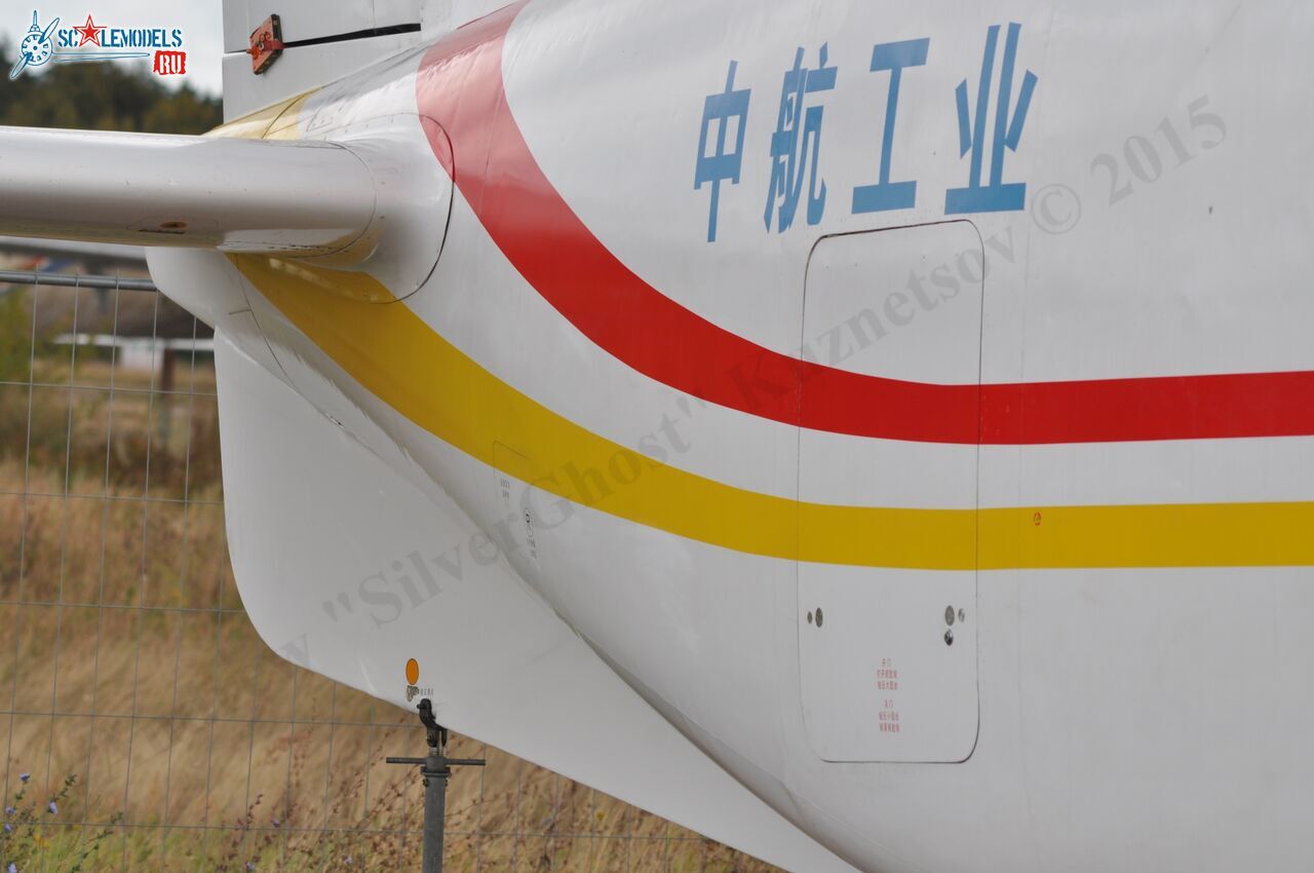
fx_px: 9296
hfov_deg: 8.1
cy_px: 436
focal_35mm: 255
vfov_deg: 5.4
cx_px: 657
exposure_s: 1/200
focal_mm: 170
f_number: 8
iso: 200
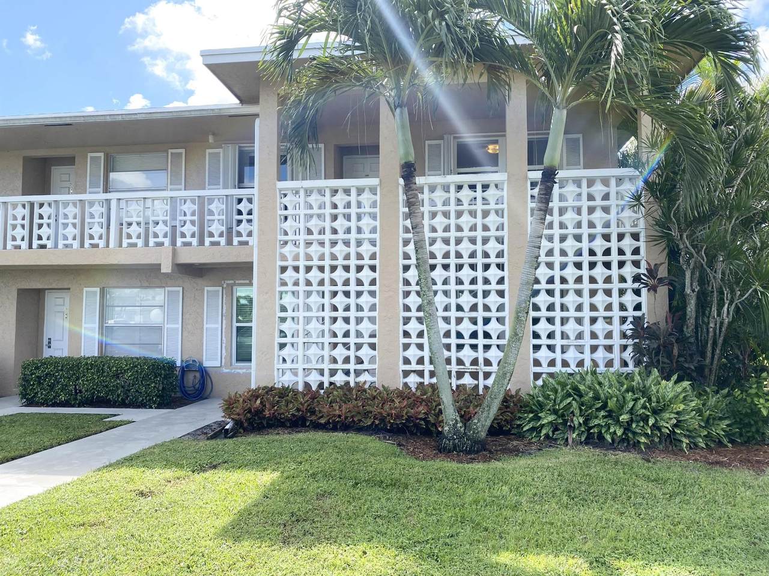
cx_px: 384
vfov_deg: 53.0
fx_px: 577
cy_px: 288
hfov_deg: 67.3
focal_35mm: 26
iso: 32
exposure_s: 1/719
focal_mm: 4.25
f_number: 1.8
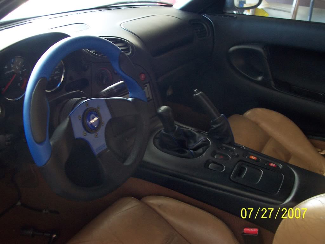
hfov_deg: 50.1
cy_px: 122
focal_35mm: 37
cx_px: 162
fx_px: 347
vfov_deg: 38.7
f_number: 2.8
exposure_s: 1/8
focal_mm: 5.6
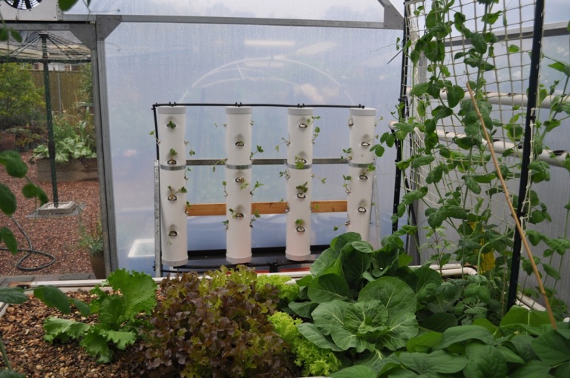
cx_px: 285
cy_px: 189
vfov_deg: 39.9
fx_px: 522
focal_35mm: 33
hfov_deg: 57.3
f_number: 4
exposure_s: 1/60
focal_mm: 22
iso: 400
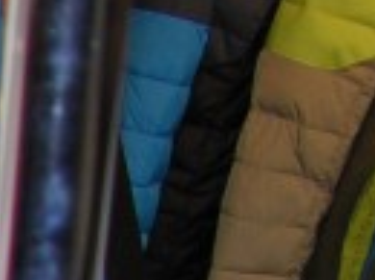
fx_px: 2984
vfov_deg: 5.0
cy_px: 953
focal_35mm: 276
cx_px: -730
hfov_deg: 6.6
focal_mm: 8.9
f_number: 2.8
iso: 50
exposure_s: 1/60.1
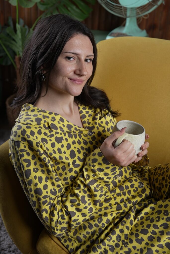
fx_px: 354
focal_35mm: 50
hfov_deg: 27.0
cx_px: 85
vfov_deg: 39.6
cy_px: 127
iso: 100
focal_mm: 50
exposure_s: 1/160
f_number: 4.5
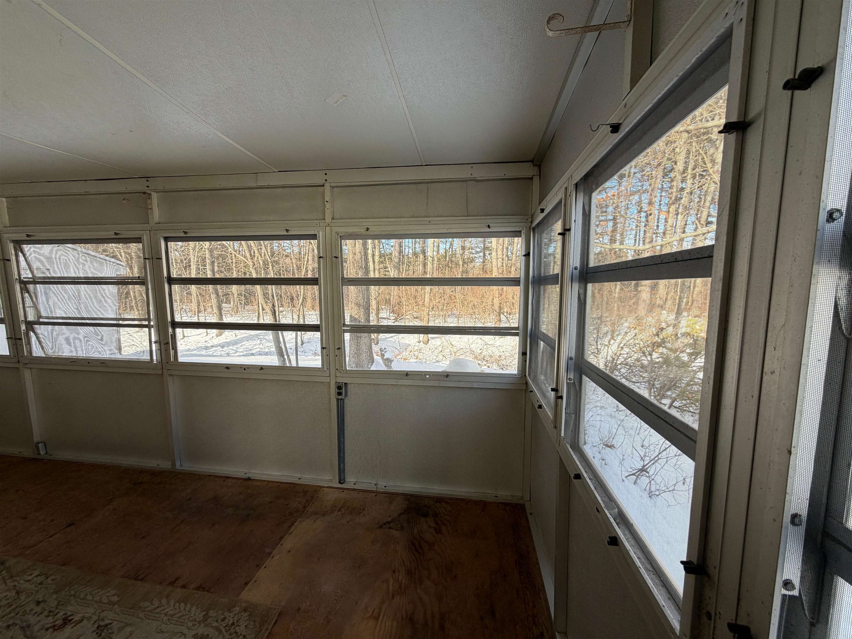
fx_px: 345
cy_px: 320
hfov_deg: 102.1
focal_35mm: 14
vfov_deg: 85.7
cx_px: 426
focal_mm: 2.22
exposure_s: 1/121
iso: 50
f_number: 2.2
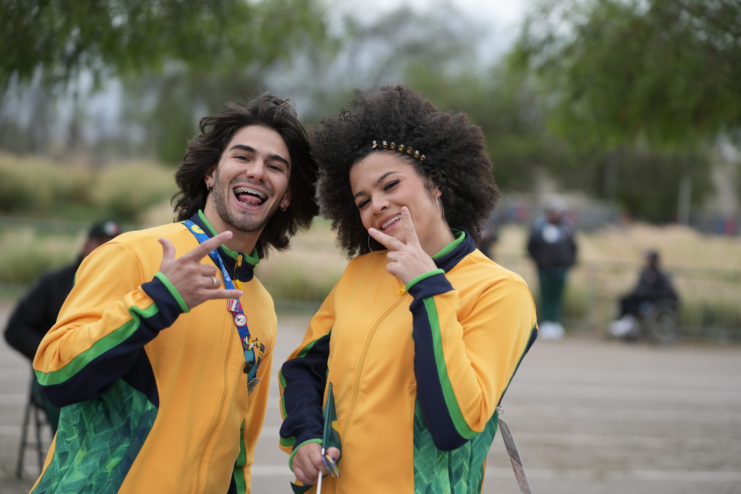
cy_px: 247
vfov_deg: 19.5
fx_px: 1441
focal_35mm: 70
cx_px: 370
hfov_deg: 28.8
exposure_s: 1/640
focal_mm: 70
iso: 250
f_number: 2
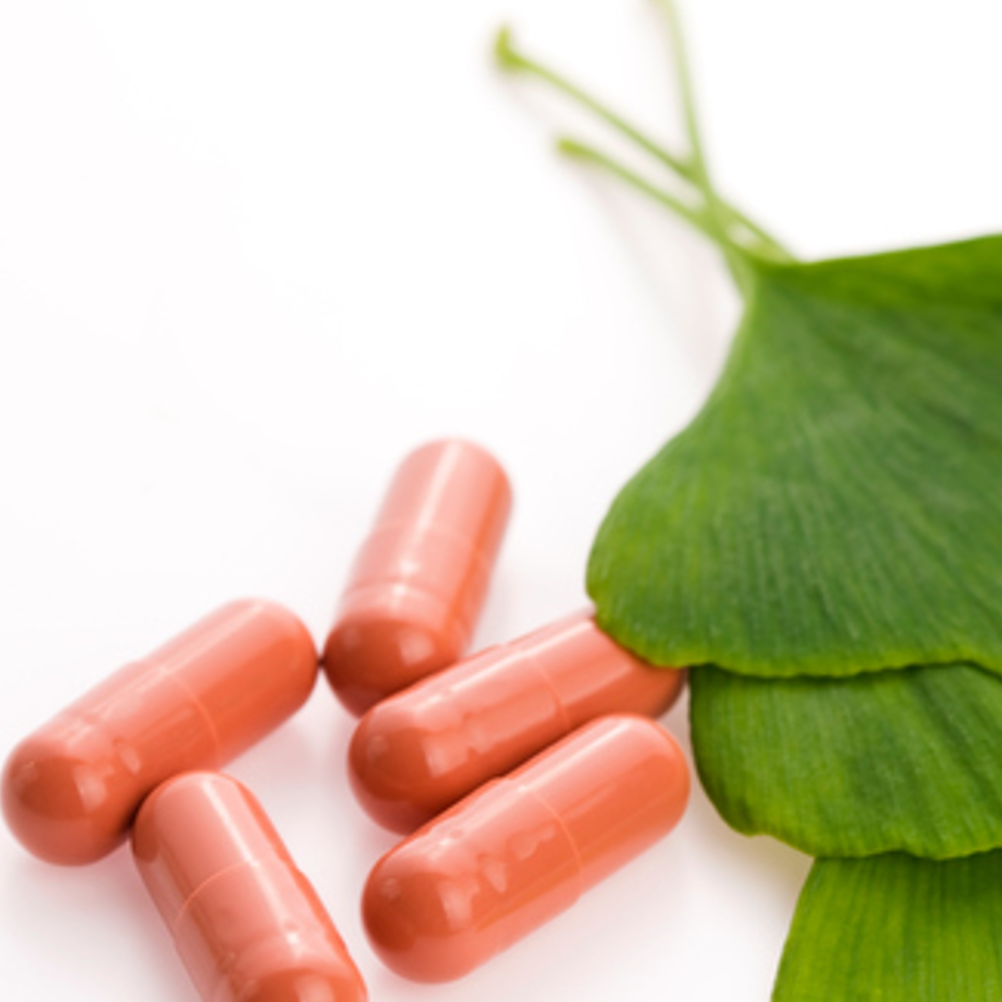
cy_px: 624
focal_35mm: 199
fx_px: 6517
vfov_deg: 8.8
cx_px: 842
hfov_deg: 8.8
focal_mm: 105
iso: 100
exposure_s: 1/20
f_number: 13
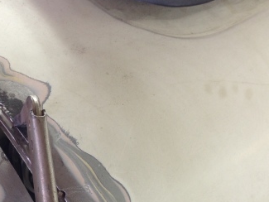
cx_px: 29
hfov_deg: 26.5
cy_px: 172
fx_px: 552
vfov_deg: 20.4
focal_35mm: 71
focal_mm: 4.12
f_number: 2.4
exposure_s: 1/20
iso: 50
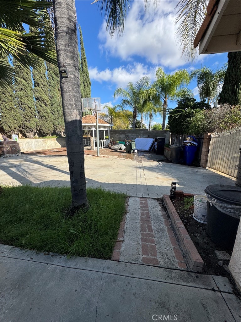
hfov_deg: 85.7
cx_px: 120
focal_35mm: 14
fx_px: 130
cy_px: 161
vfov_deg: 102.1
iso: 40
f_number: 2.2
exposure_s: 1/1078
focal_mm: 2.22
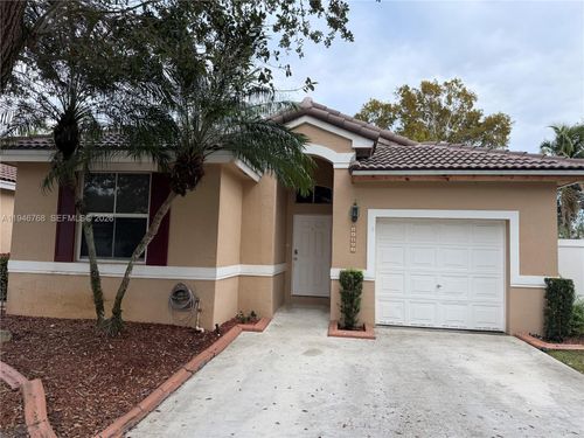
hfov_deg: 71.6
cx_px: 292
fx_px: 405
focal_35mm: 24
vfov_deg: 56.8
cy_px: 219
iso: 100
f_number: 1.78
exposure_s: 1/1106
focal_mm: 6.76
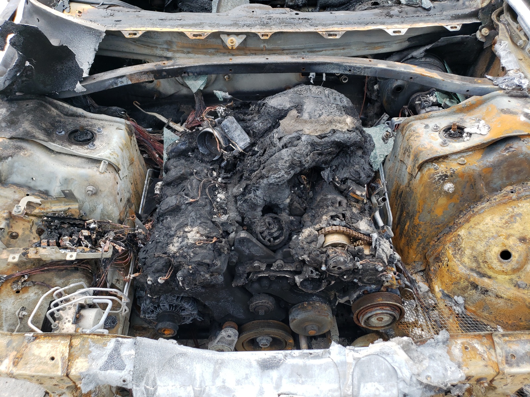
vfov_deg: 53.1
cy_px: 198
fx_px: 398
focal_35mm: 26
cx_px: 265
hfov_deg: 67.3
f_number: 1.5
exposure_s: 1/250
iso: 50
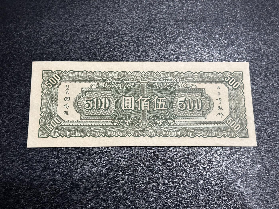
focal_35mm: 48
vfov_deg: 30.3
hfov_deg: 39.7
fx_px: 387
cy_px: 104
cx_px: 140
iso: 125
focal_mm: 6.86
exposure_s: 1/50
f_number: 1.78
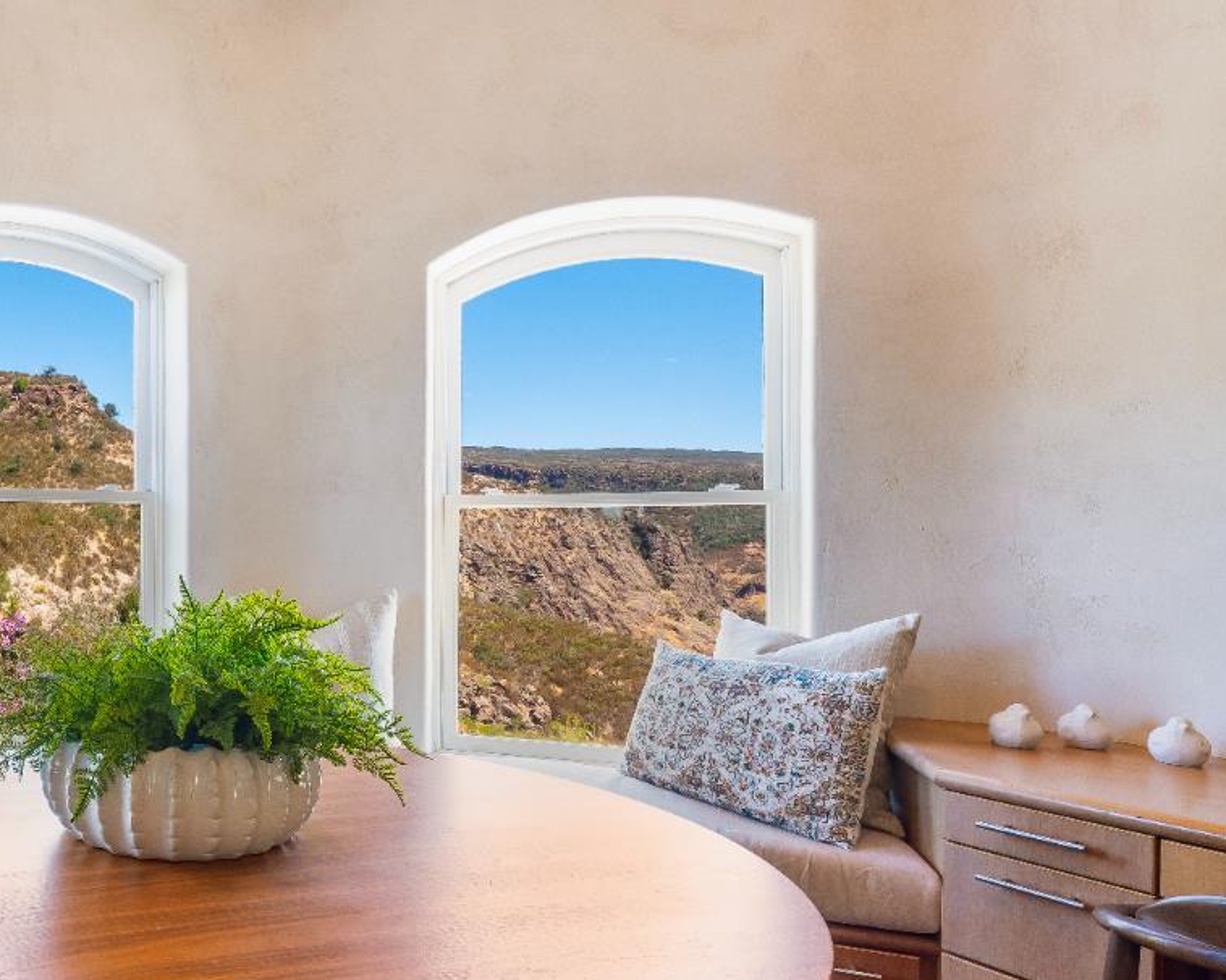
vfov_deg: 54.9
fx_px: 943
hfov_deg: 56.2
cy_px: 511
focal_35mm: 26
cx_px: 102
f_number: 14
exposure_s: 1/2
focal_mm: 14
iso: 100
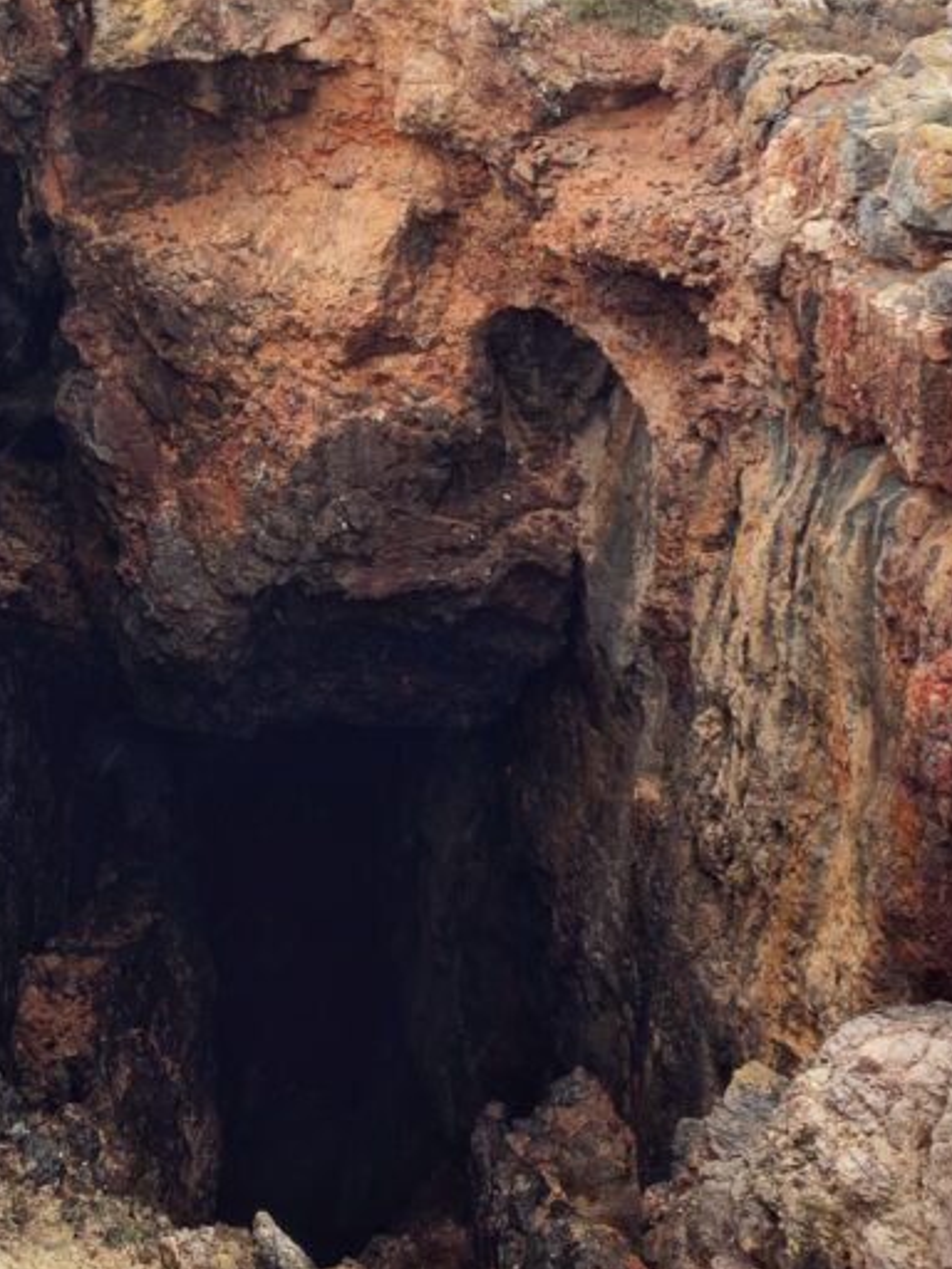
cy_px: 446
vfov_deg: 36.5
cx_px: 372
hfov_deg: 28.0
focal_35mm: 52
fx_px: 1907
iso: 25
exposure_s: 1/270
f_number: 1.8
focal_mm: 4.25
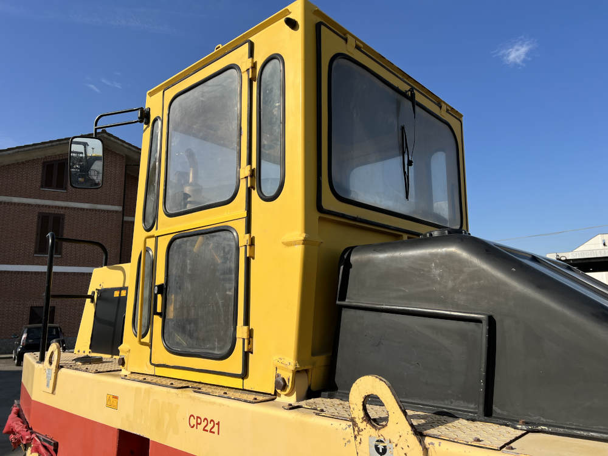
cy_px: 228
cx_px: 304
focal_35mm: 26
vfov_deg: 53.1
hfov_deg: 67.3
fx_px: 457
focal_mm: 5.7
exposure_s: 1/5319
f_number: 1.5
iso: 50
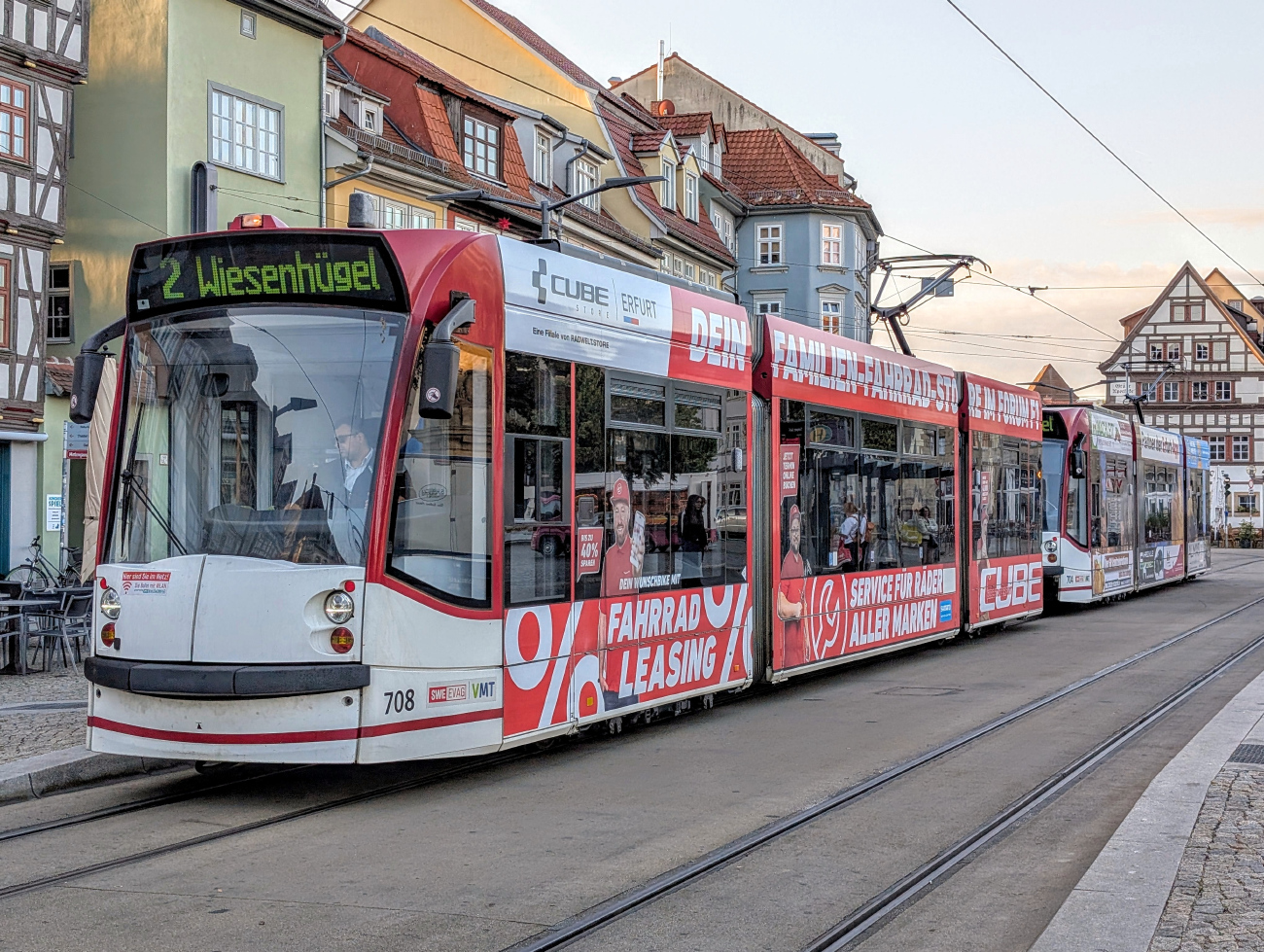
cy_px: 476
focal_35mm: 49
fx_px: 1792
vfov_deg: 29.8
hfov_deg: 38.9
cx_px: 632
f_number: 1.68
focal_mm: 6.9
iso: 20
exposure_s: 1/212
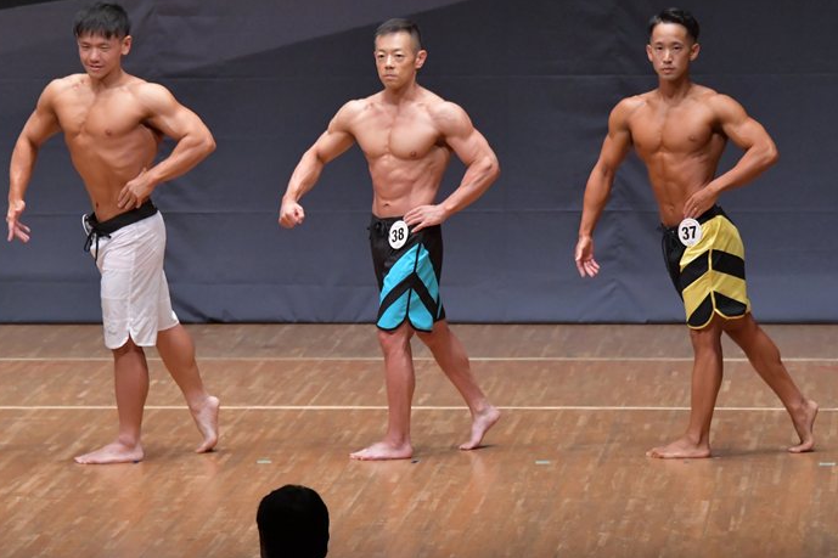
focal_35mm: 270
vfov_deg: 5.1
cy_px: 271
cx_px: 415
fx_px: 6283
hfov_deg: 7.6
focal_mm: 160
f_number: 5.6
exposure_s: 1/400
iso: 6400
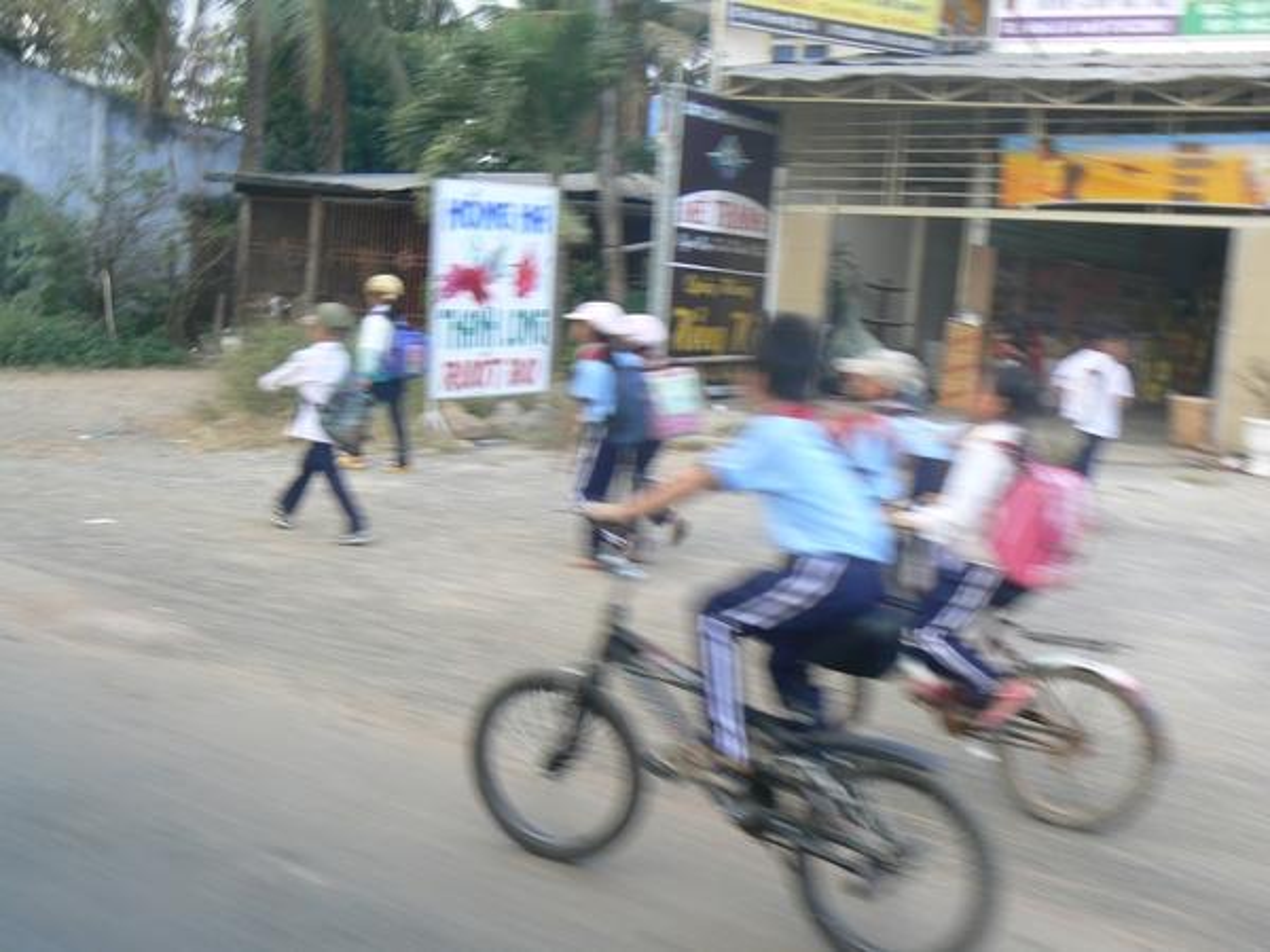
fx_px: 1578
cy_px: 476
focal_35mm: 43
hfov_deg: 43.9
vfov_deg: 33.6
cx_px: 635
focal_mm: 7.1
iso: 80
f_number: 3.6
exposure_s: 1/50
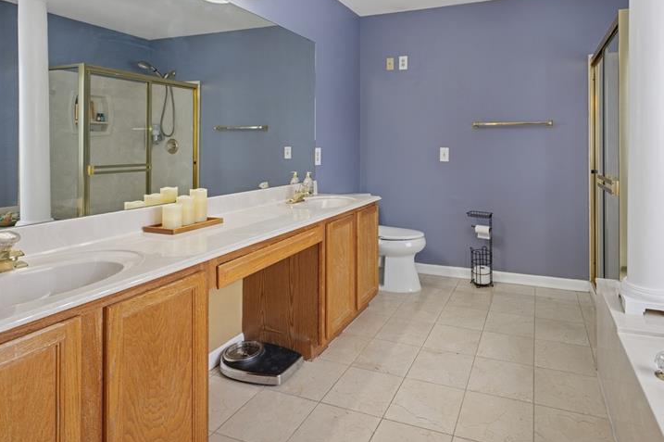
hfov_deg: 83.0
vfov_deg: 60.3
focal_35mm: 20
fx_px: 369
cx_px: 397
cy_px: 144
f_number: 8
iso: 400
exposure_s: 1/40
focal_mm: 14
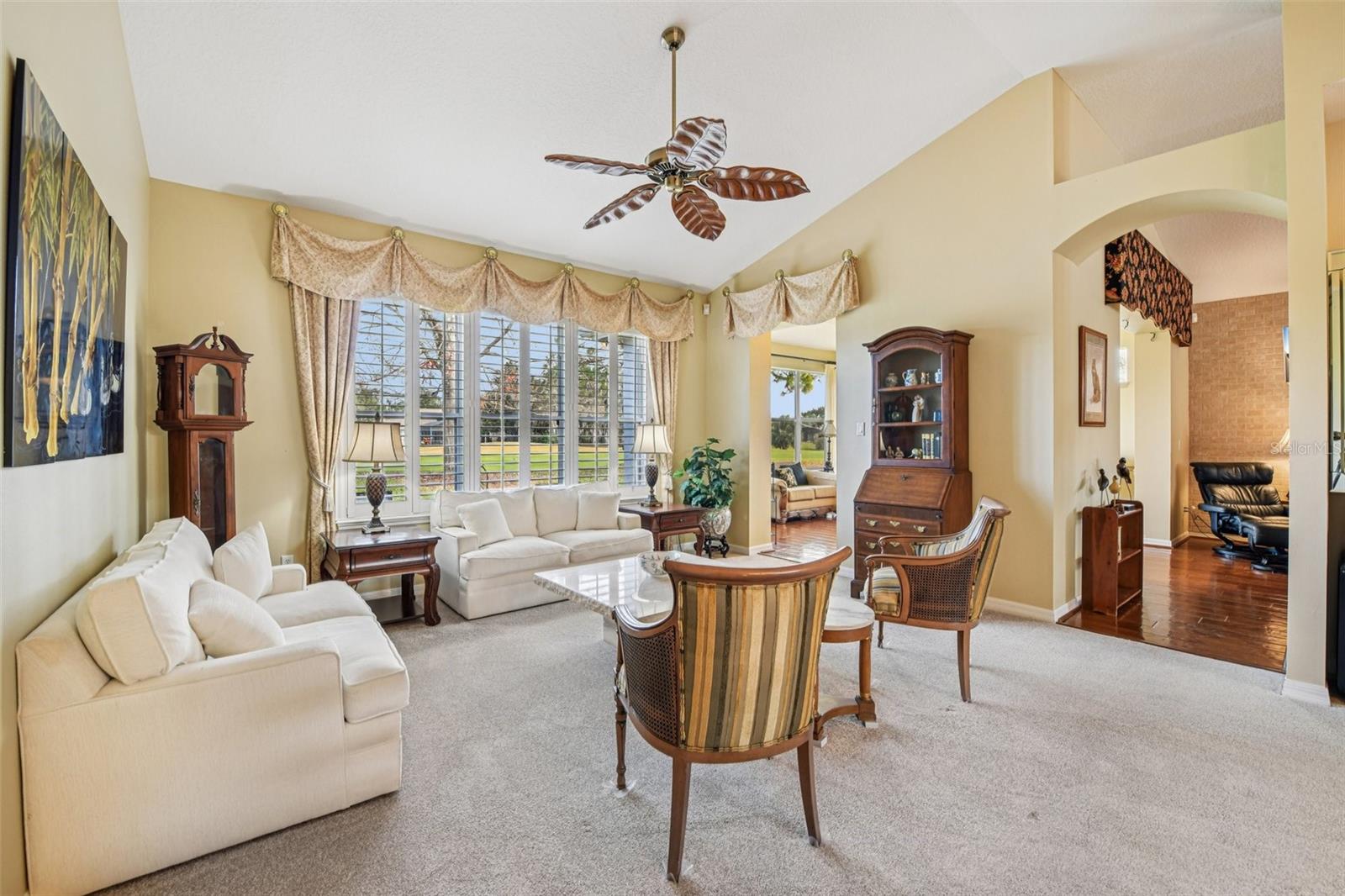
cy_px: 448
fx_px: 523
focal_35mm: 14
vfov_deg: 81.2
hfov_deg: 104.3
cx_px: 672
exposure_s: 1/15
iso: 400
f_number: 8
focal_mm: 14
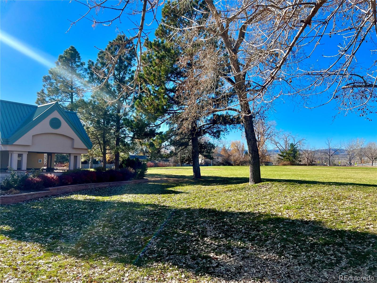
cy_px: 142
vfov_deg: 53.1
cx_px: 188
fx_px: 283
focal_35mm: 26
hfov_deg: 67.3
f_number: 1.5
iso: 50
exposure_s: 1/2123
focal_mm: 5.7
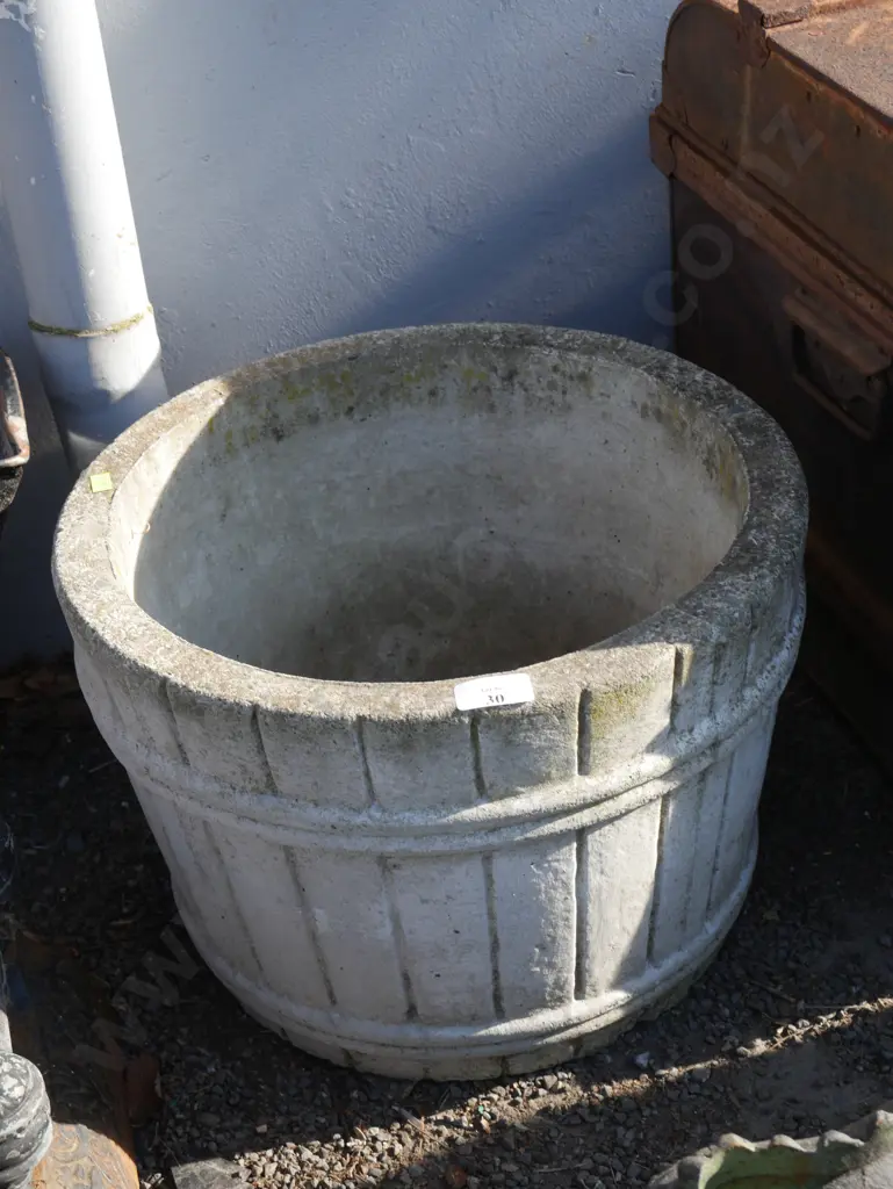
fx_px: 1993
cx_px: 446
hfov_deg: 25.3
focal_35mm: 58
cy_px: 594
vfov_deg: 33.2
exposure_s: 1/200
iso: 200
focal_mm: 29
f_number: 7.1
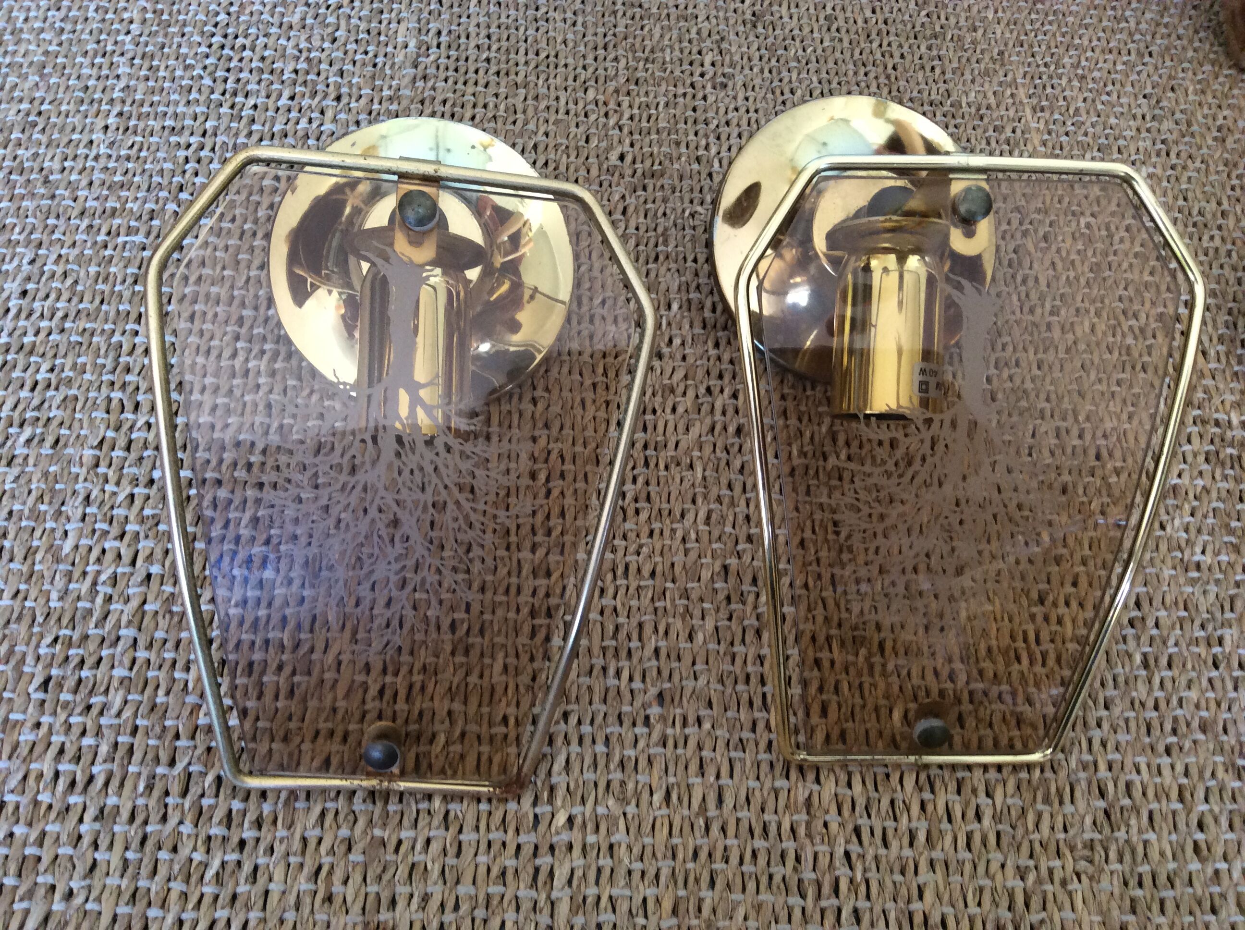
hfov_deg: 56.9
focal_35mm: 32
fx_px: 1149
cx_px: 622
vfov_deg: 44.1
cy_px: 465
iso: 125
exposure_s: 1/25
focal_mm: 3.3
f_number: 2.4
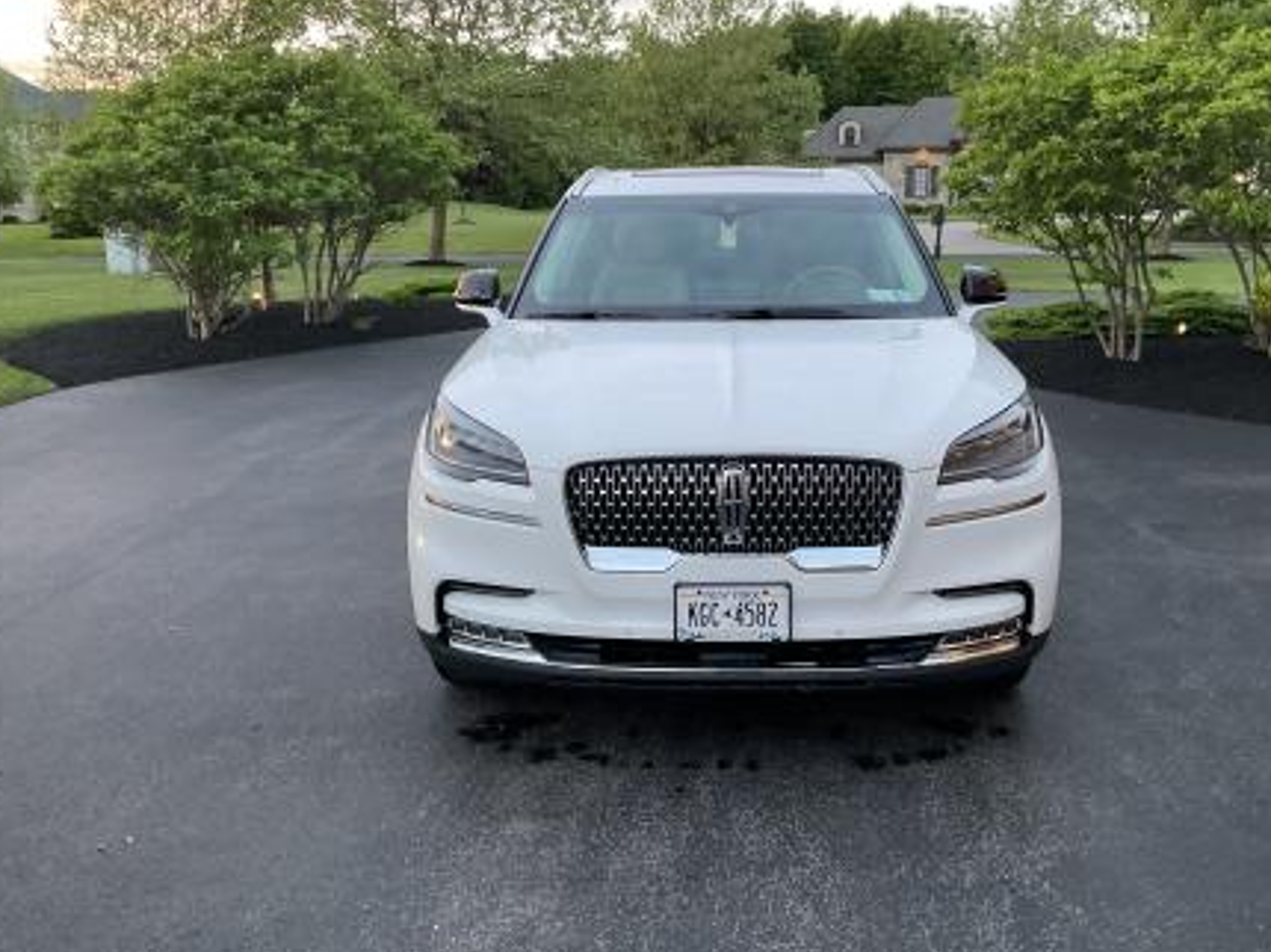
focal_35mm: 34
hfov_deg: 53.9
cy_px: 443
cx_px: 701
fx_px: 1248
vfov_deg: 41.7
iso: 125
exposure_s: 1/60
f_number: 1.8
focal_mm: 3
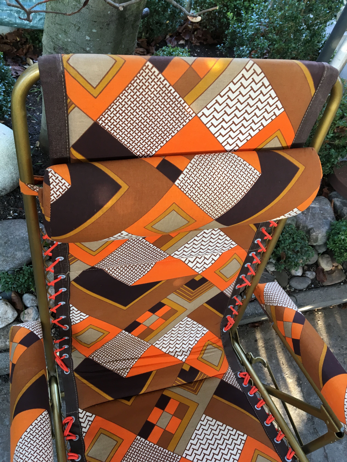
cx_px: 174
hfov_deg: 48.2
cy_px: 231
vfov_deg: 61.7
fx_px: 388
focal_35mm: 29
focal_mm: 4.15
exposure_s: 1/33
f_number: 2.2
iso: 40
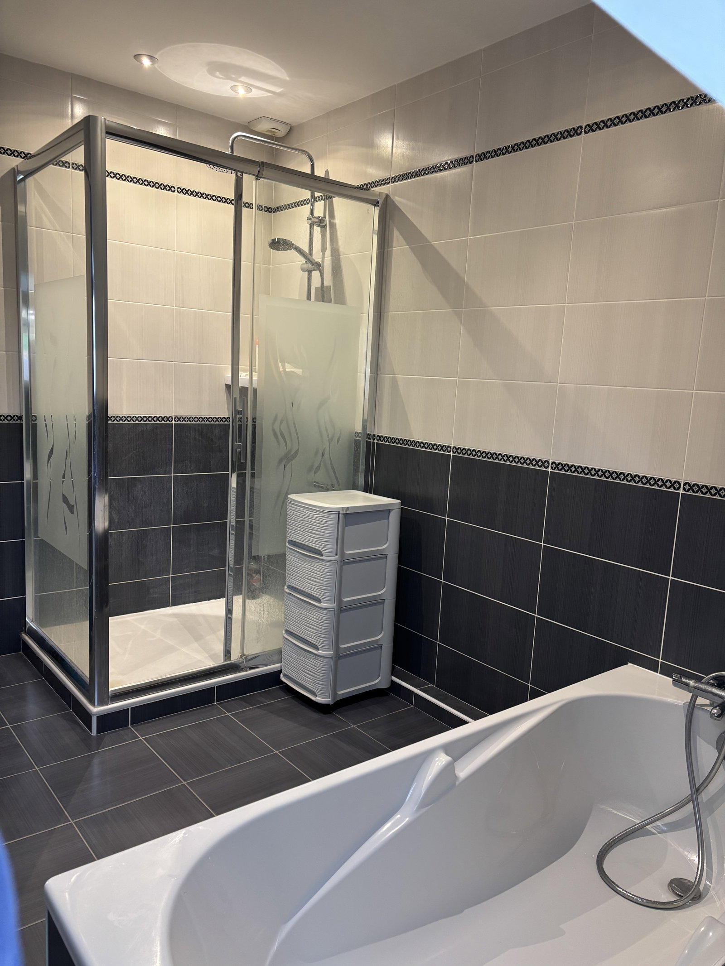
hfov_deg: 53.1
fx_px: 726
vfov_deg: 67.3
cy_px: 483
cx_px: 362
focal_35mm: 26
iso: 200
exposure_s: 1/60
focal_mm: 5.96
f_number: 1.6
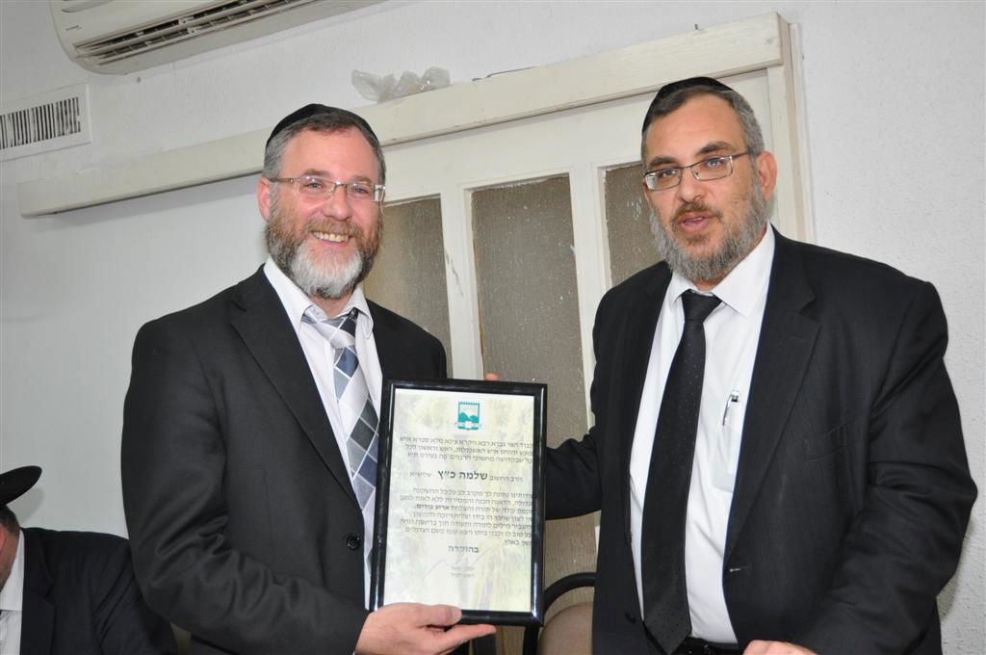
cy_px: 328
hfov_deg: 49.6
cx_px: 493
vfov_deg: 34.1
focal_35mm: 39
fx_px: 1067
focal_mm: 26
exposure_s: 1/60
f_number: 4
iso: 800
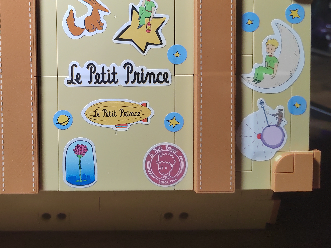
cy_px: 74
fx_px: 325
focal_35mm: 34
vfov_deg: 41.0
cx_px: 105
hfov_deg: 52.7
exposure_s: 1/100
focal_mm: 5.52
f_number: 1.9
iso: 1000
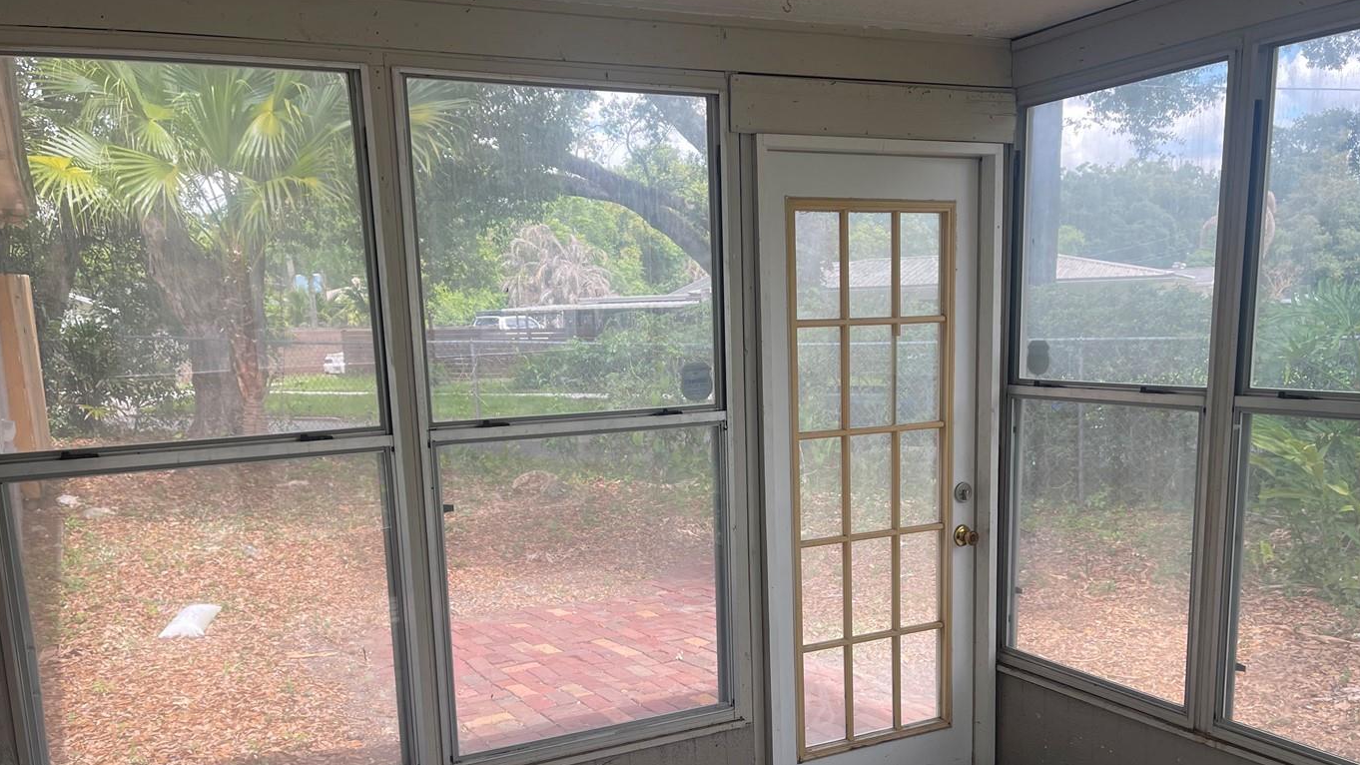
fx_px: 1154
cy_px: 540
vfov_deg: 36.1
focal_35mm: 32
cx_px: 732
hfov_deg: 60.9
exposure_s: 1/294
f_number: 1.6
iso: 32
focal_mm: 5.1
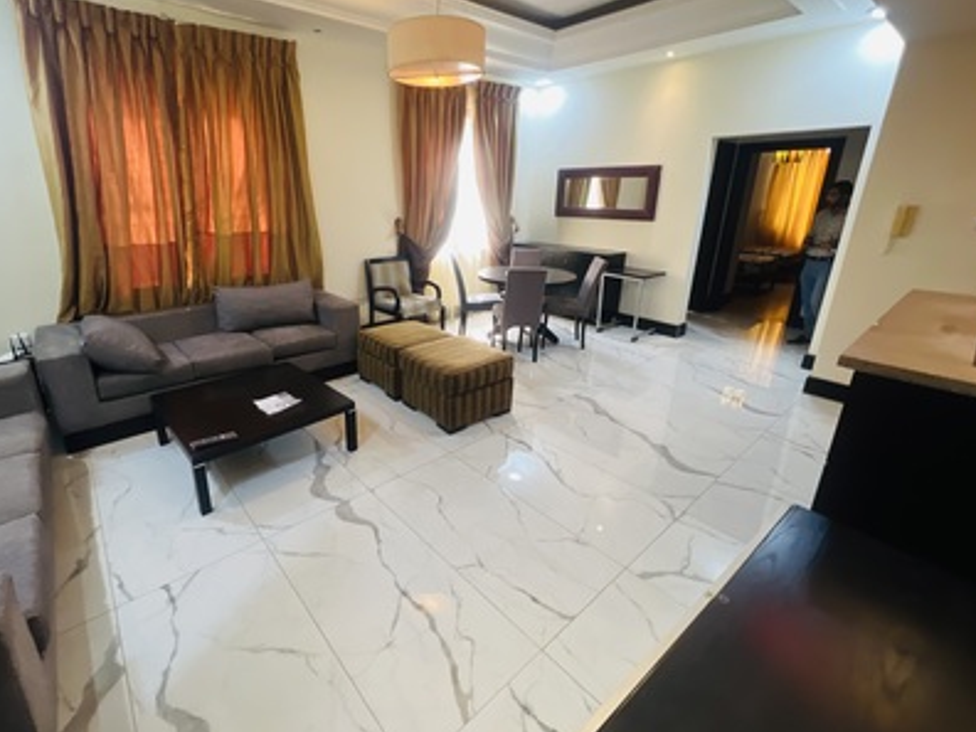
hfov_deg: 97.7
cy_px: 334
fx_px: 423
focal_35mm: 15
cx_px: 430
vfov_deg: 81.6
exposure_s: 1/50
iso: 200
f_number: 1.8
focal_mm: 1.57
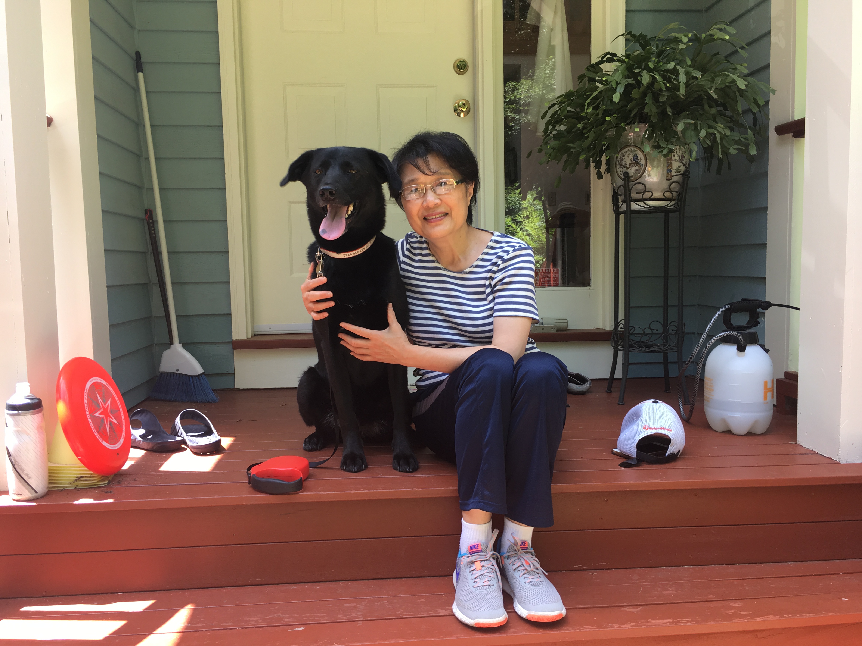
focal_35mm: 29
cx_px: 431
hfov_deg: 61.7
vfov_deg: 48.2
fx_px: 722
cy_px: 323
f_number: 2.2
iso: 25
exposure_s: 1/120
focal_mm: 4.15
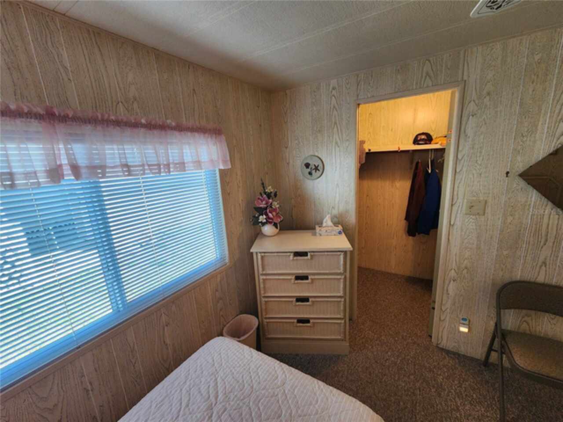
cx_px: 282
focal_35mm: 13
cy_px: 211
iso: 160
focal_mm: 2.2
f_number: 2.2
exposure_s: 1/60
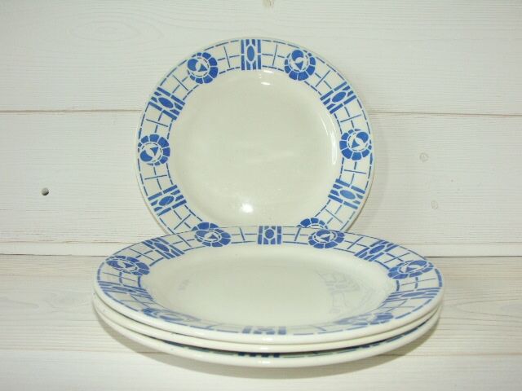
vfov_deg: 48.2
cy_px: 196
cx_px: 261
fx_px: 437
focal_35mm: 29
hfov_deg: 61.7
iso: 200
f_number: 5.6
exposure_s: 1/160
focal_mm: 7.68
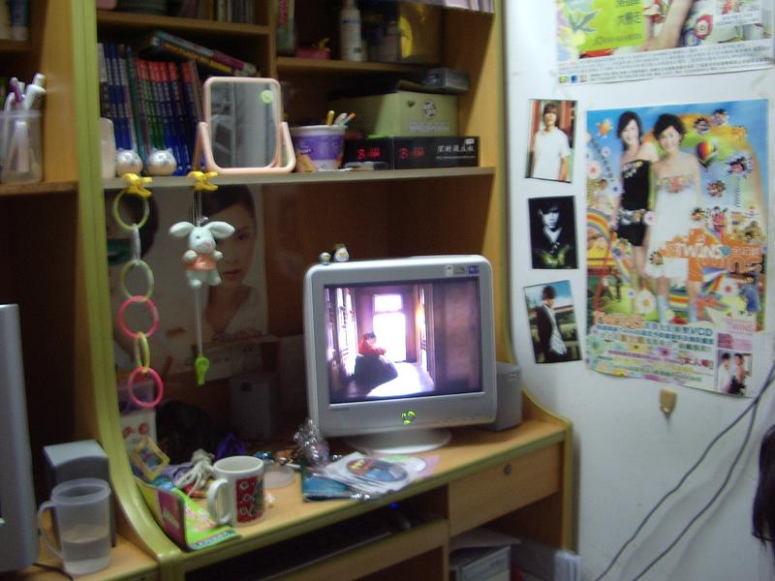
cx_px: 388
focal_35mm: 38
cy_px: 290
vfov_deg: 37.7
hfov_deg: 49.0
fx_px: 851
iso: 100
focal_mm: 5.8
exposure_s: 1/5
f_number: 2.6
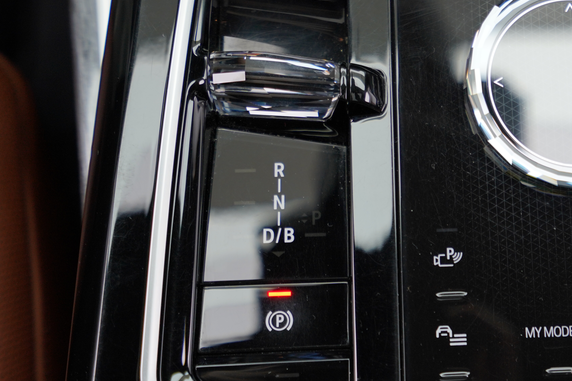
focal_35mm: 62
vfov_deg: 21.8
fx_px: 985
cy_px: 127
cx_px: 447
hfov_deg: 31.6
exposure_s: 1/160
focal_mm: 35
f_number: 4
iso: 500
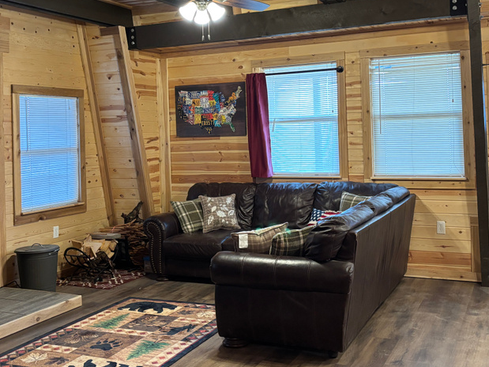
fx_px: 607
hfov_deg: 43.8
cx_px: 234
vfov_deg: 33.3
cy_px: 128
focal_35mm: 43
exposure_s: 1/60
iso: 320
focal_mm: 5.96
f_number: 1.6
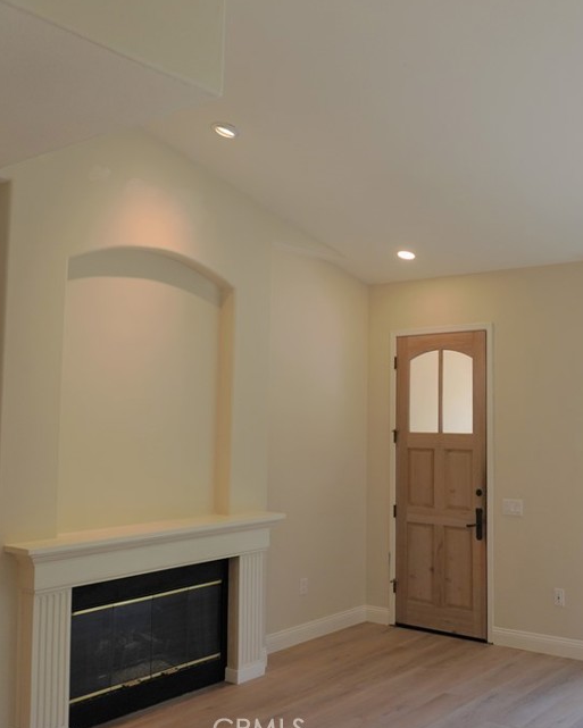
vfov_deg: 50.3
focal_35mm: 36
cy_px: 357
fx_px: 776
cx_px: 472
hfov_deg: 39.4
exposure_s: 1/160
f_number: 4
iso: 320
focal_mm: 16
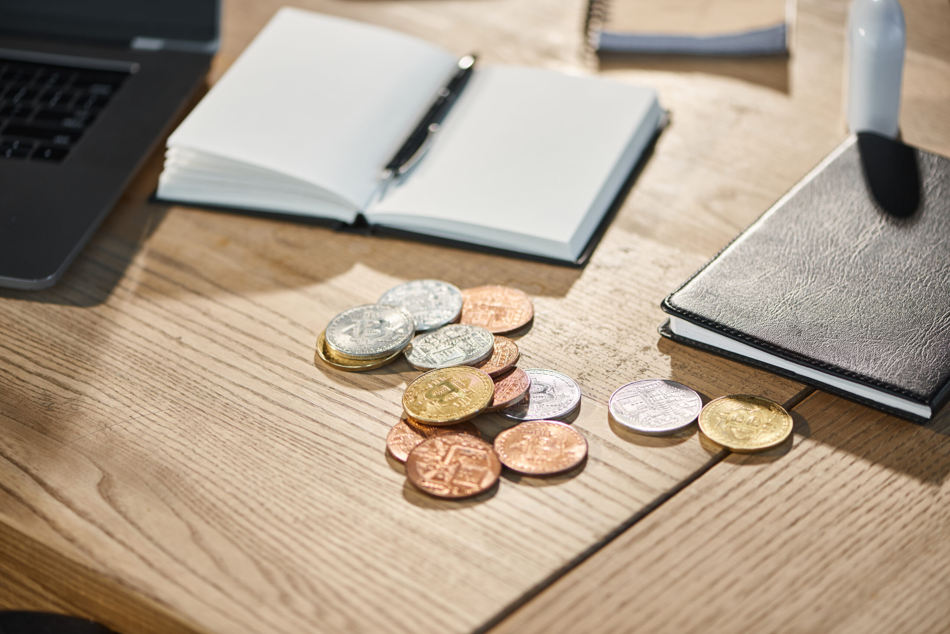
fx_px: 2772
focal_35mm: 105
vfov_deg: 13.1
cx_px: 475
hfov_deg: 19.4
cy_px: 317
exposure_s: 1/160
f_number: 3.5
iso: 100
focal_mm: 105
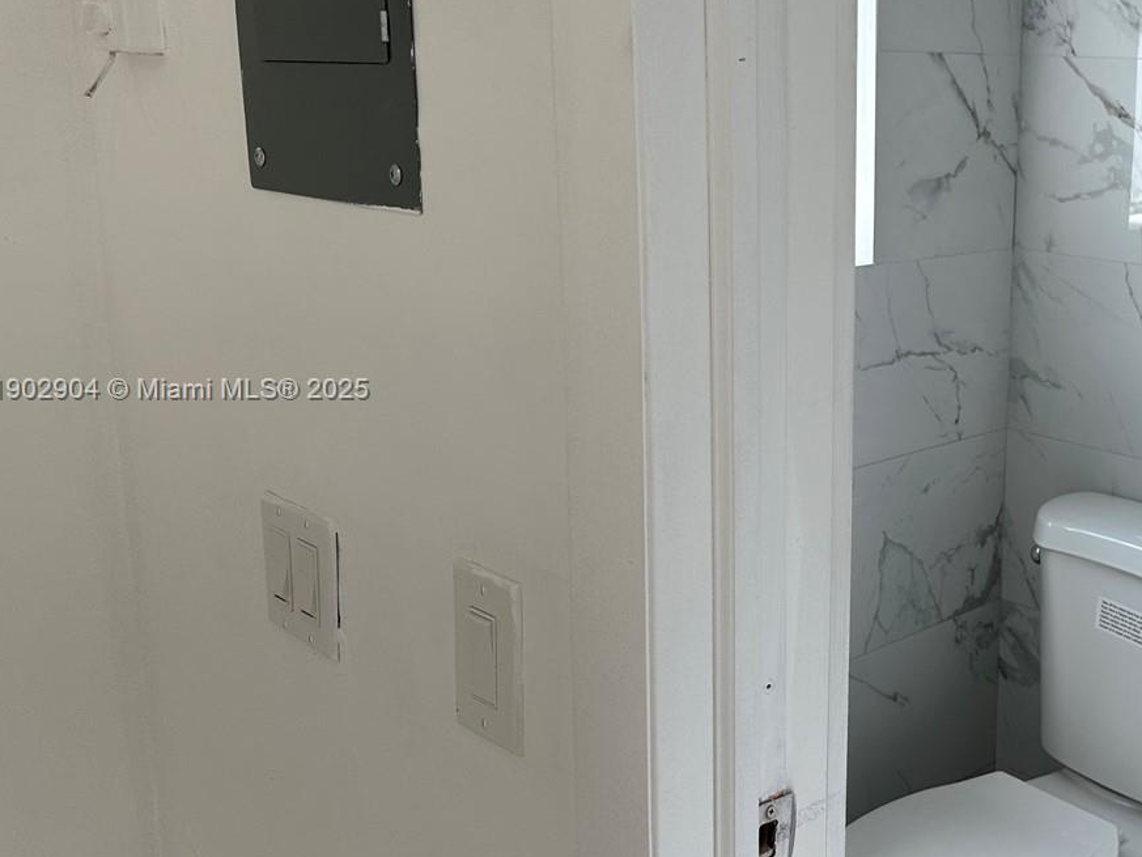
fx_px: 1452
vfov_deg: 32.9
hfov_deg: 40.2
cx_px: 997
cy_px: 391
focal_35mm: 44
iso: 80
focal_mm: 6.86
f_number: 1.78
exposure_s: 1/406
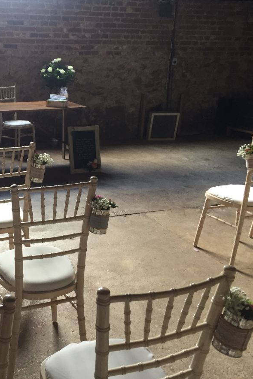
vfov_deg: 47.4
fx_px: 432
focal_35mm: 41
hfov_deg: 31.2
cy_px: 189
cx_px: 26
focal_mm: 4.15
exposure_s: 1/33
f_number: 2.2
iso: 64
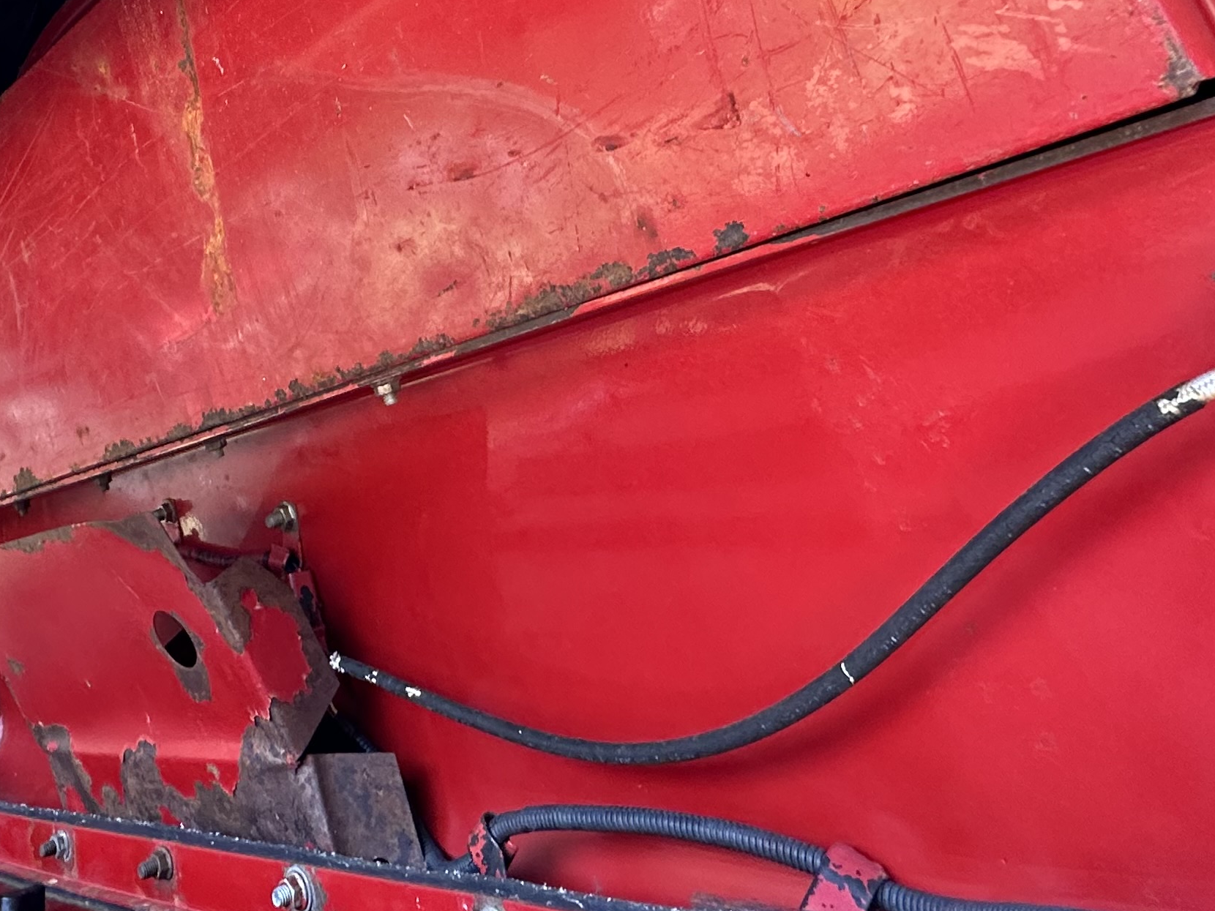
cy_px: 96
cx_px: 263
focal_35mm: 34
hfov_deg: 51.0
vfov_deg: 38.9
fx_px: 1193
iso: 160
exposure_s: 1/99
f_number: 2.2
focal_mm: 2.22
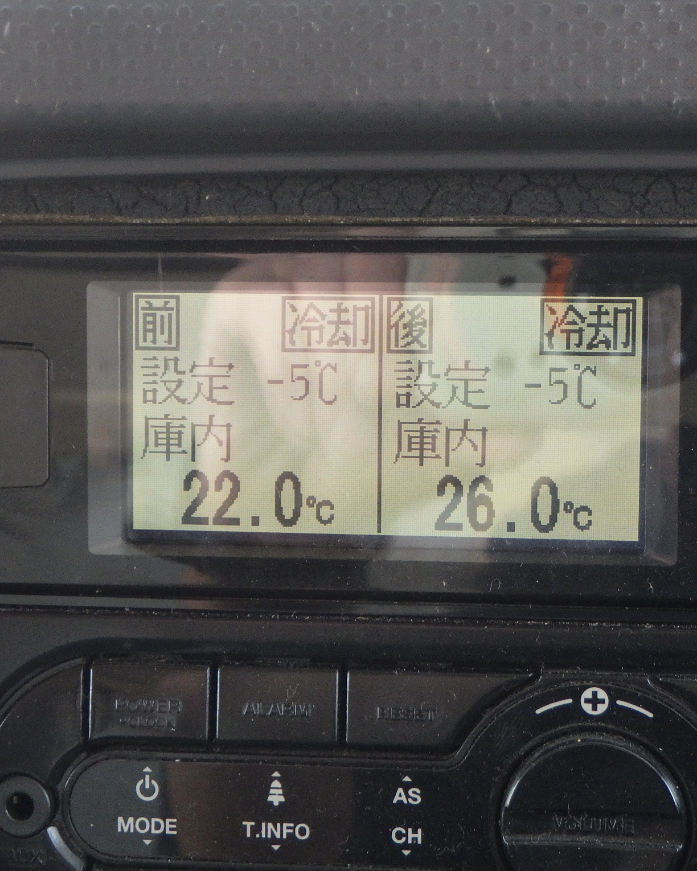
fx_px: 2089
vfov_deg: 23.6
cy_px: 434
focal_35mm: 81
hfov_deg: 18.9
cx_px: 395
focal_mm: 11.1
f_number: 4.6
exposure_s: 1/60
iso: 500
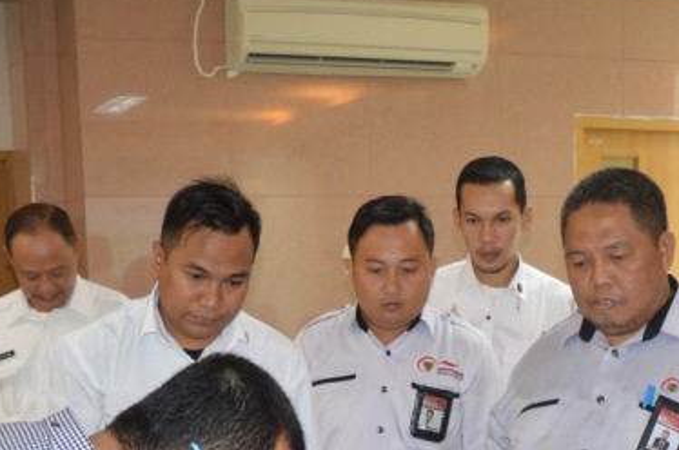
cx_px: 407
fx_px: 1393
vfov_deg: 17.1
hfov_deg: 27.3
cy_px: 605
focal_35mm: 74
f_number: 3.5
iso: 720
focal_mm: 18
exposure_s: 1/60
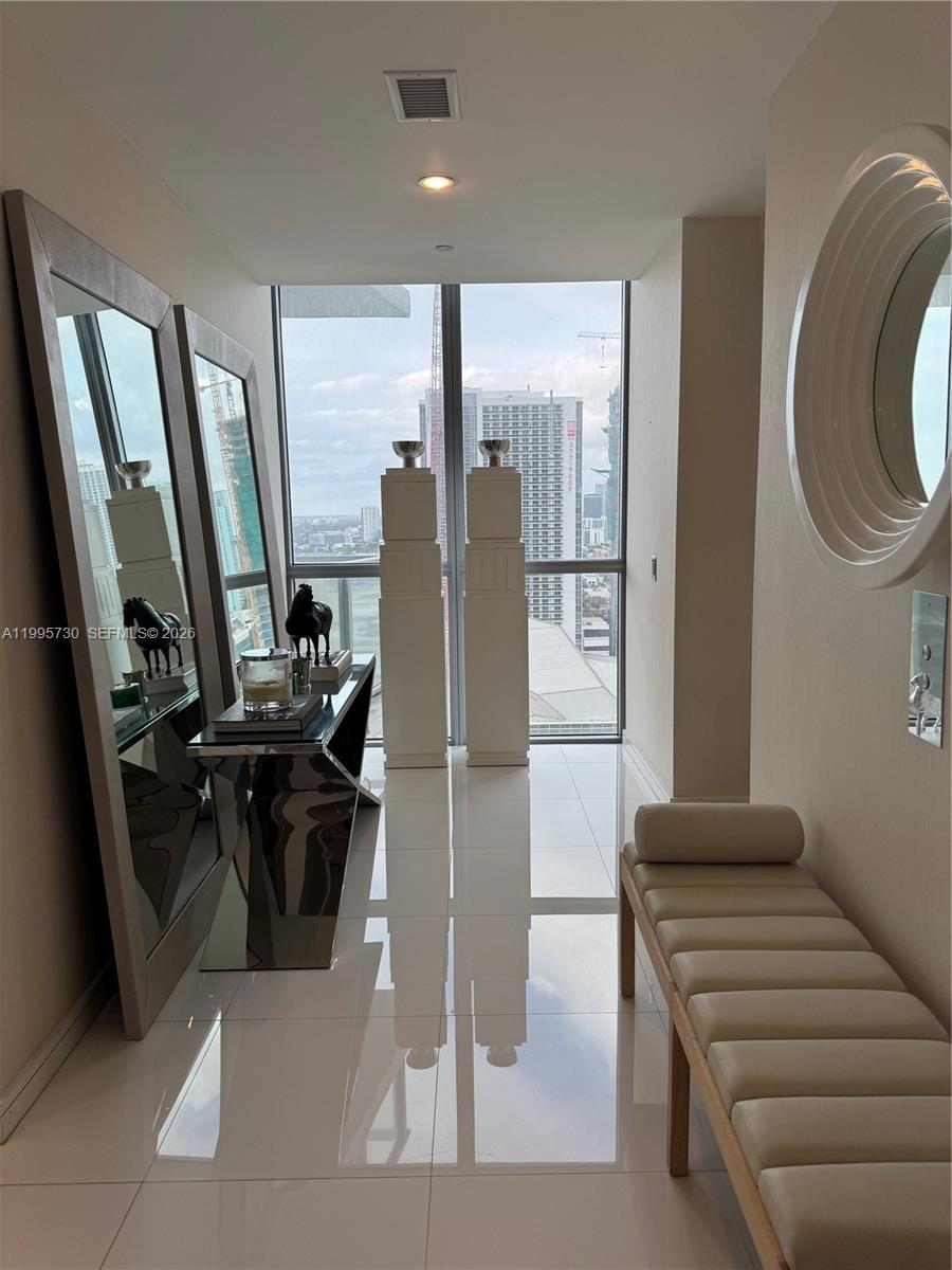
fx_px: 880
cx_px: 476
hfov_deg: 56.8
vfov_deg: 71.6
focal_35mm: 24
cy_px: 635
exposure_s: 1/372
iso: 80
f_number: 1.78
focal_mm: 6.76
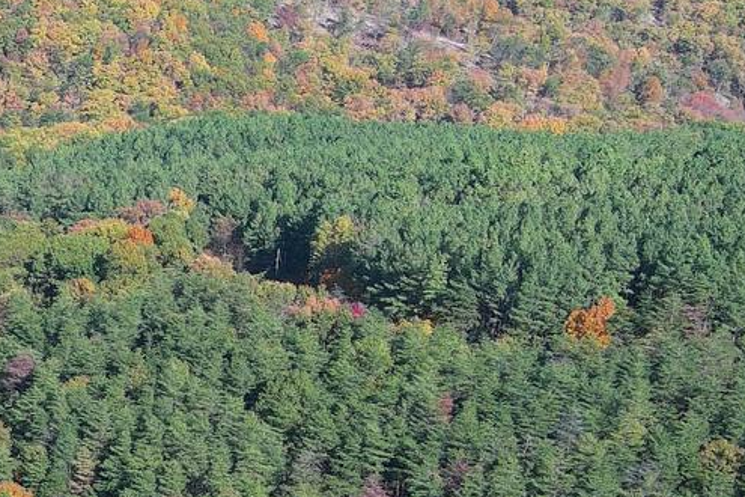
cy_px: 632
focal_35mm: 120
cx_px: -393
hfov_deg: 15.6
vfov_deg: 11.2
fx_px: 2483
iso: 100
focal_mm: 10.57
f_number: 2.8
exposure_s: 1/514
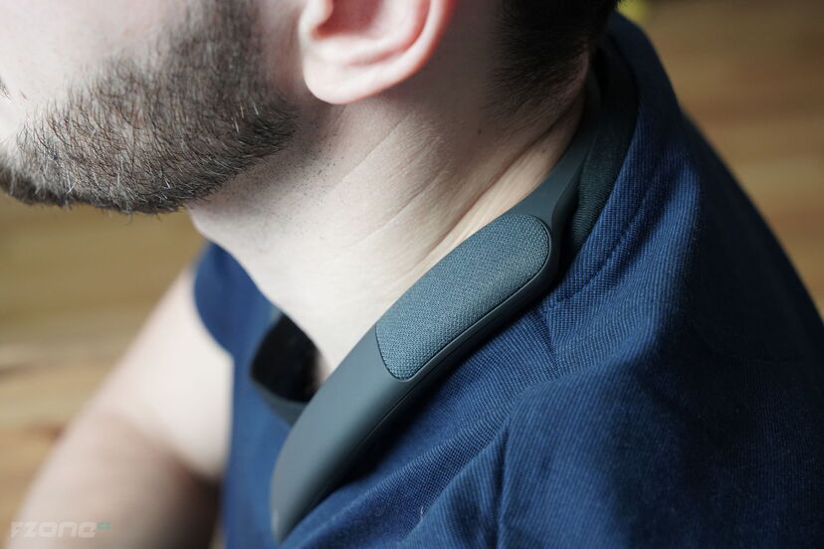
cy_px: 274
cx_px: 412
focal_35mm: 62
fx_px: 1419
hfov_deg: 32.4
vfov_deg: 21.9
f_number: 6.3
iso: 4000
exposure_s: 1/160
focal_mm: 62
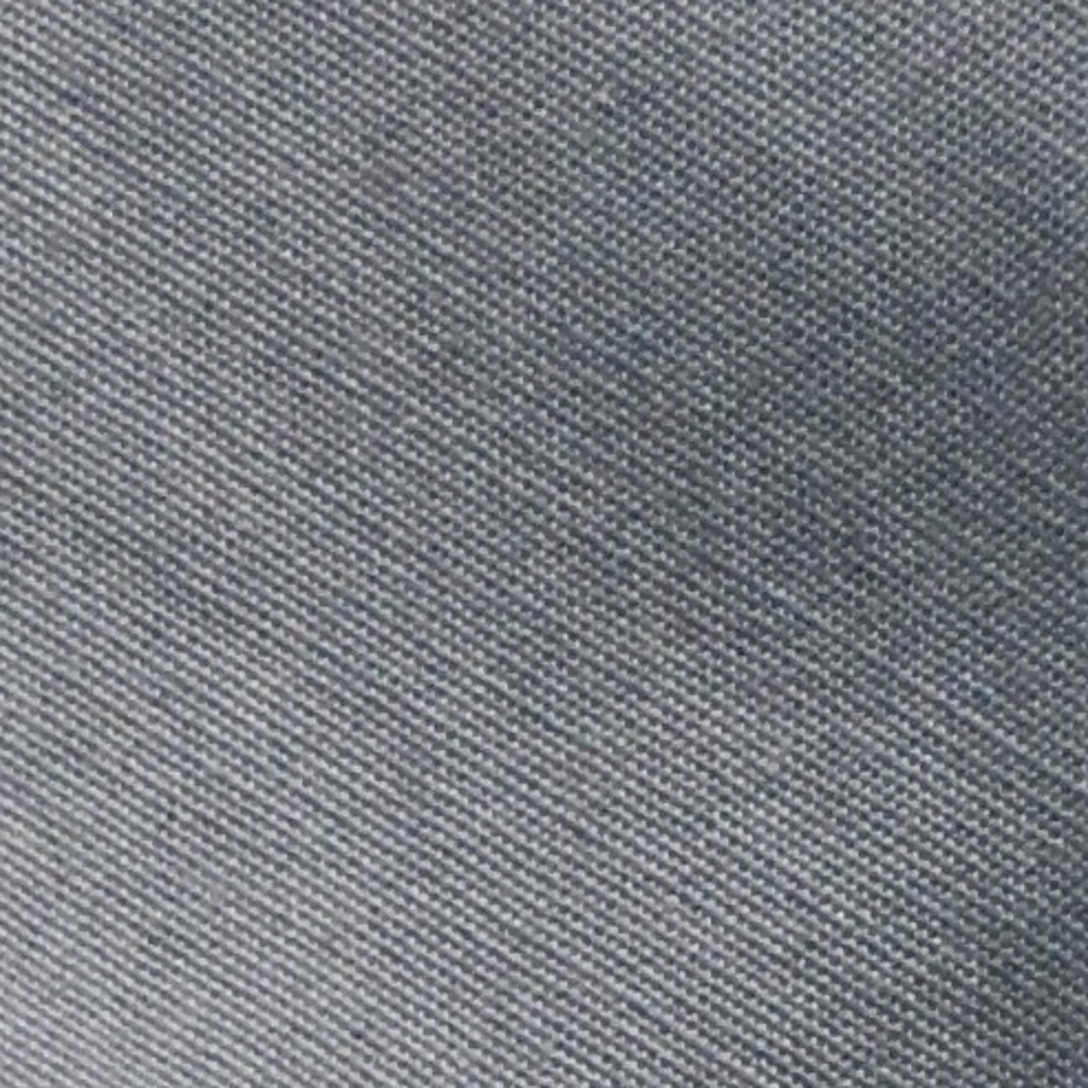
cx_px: -75
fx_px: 6863
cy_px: 2738
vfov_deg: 8.2
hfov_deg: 9.0
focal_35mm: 193
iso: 2500
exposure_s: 1/125
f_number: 5.6
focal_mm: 28
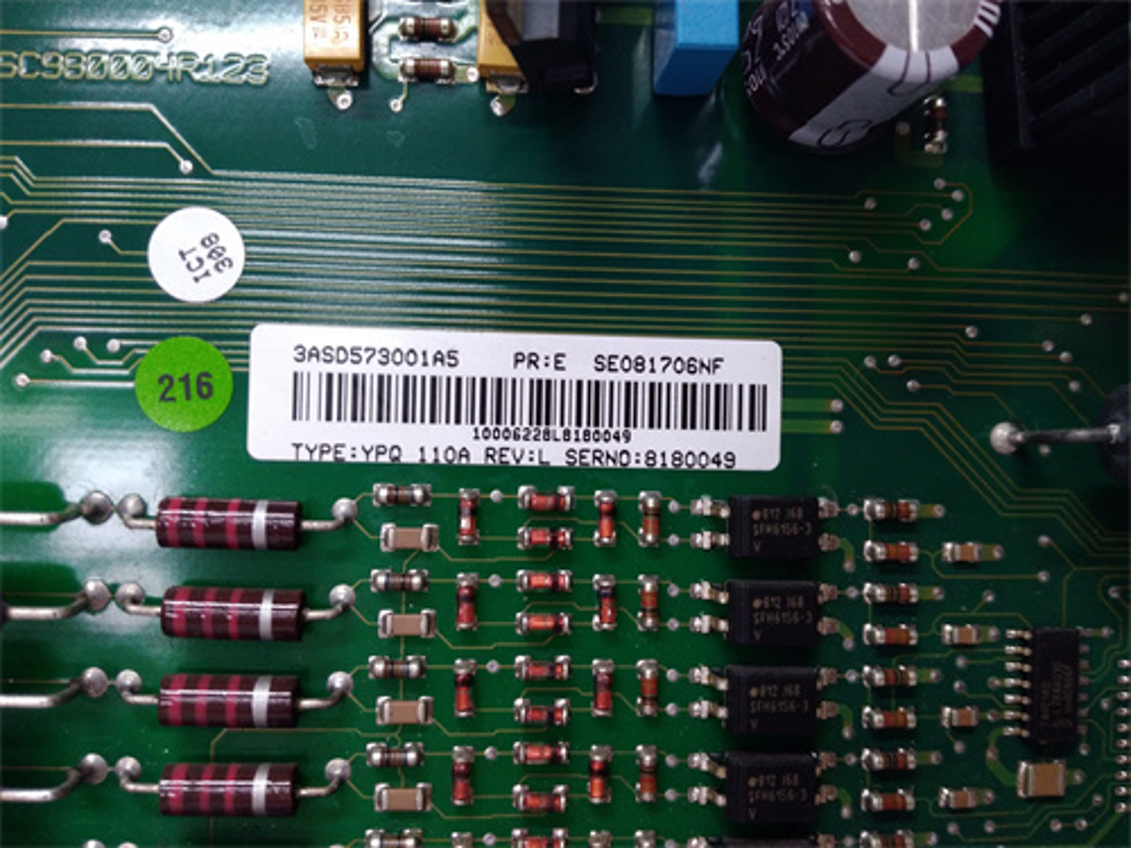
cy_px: 424
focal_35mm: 27
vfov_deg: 51.4
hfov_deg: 65.3
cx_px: 566
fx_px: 882
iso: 341
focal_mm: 3.79
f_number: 2
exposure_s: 1/33
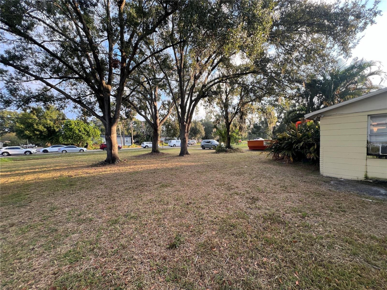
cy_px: 145
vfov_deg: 89.9
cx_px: 194
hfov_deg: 106.2
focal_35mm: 13
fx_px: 145
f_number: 1.8
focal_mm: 1.57
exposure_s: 1/117
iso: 32
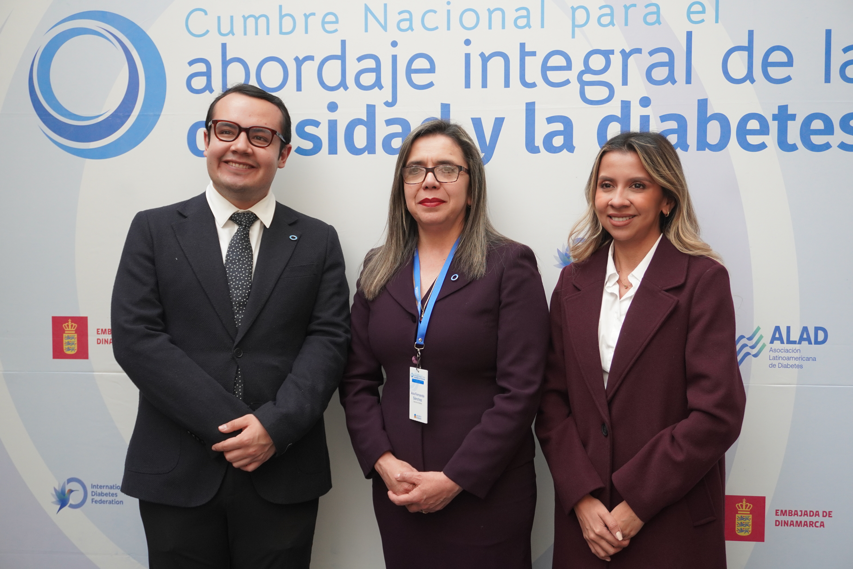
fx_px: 924
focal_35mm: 39
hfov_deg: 49.6
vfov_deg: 34.2
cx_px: 426
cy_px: 284
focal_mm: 26
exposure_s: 1/160
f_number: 4.5
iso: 640
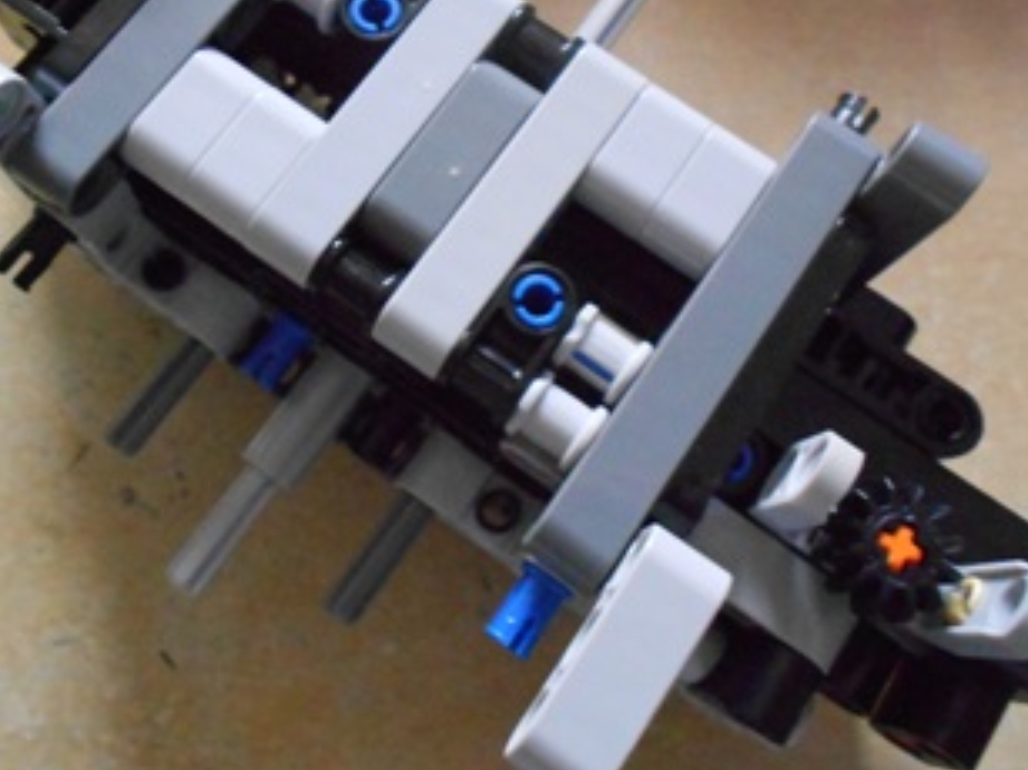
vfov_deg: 37.3
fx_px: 1128
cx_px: 455
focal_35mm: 38
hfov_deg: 48.9
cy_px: 258
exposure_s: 1/13
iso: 800
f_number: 3.2
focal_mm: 4.6
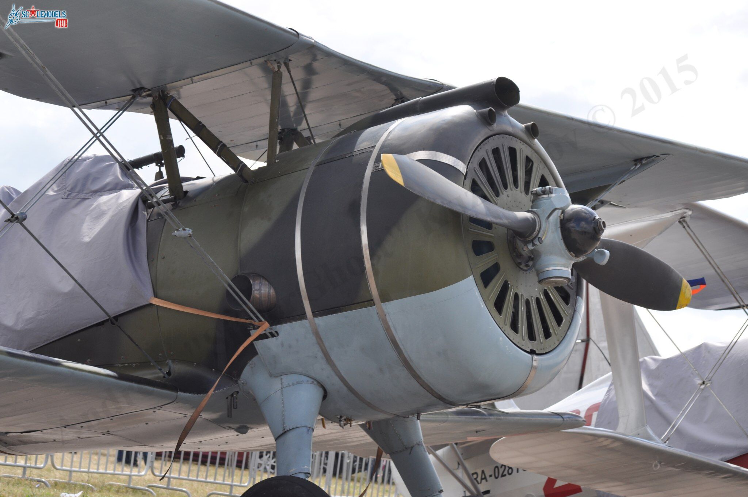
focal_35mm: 123
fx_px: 2552
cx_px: 374
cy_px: 248
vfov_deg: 11.1
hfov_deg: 16.7
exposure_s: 1/250
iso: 200
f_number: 8
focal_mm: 82
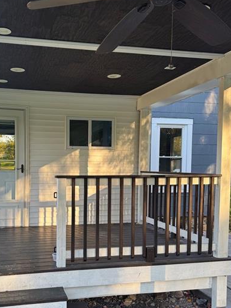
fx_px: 320
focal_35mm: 36
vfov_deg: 51.0
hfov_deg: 39.0
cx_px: 69
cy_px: 183
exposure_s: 1/124
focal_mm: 6.76
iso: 50
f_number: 1.78
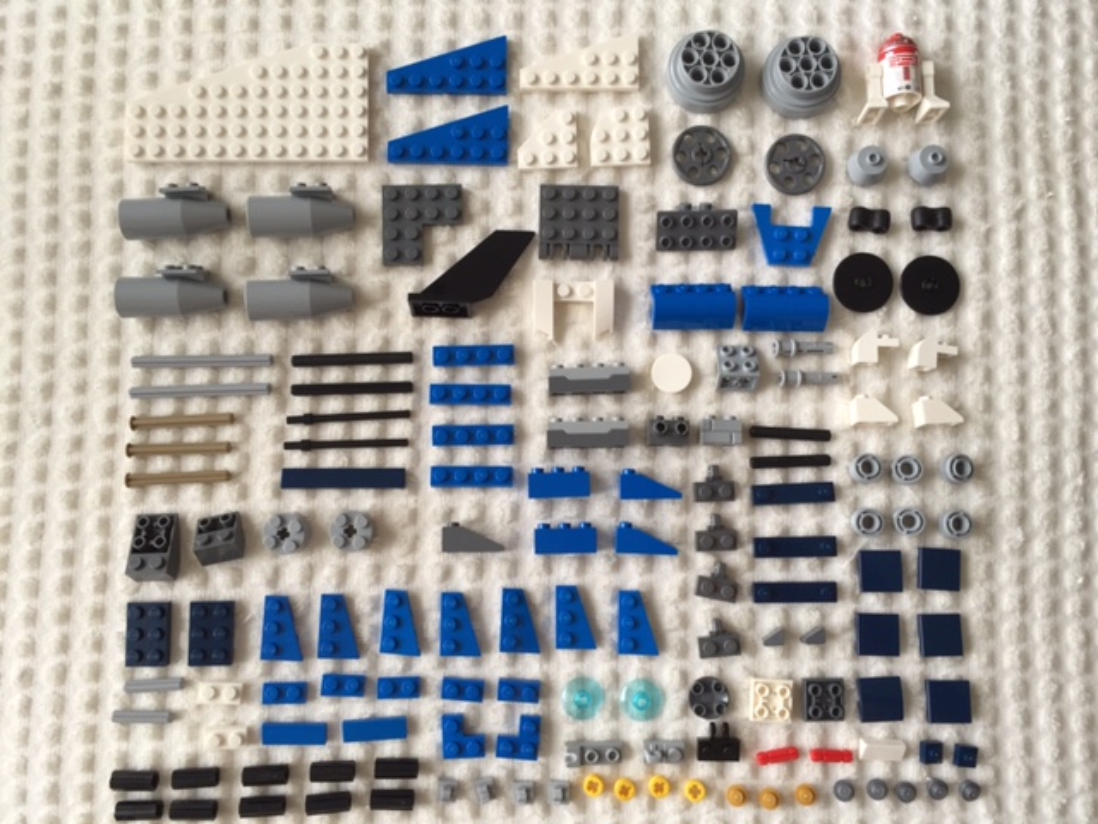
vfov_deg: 48.2
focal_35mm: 29
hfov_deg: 61.7
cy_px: 412
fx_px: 920
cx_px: 549
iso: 50
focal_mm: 4.15
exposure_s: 1/120
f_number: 2.2
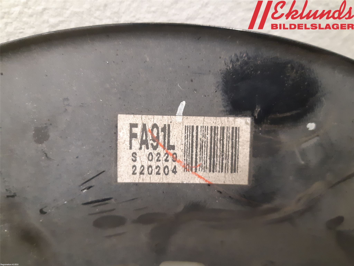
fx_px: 266
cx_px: 177
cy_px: 133
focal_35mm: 26
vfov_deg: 53.1
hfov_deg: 67.3
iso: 320
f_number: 1.7
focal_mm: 3.93
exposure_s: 1/25
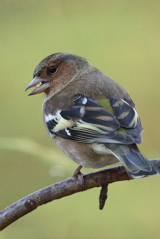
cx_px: 80
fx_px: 3986
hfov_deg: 2.3
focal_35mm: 600
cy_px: 120
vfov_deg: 3.4
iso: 1600
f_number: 6.3
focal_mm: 400
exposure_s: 1/320
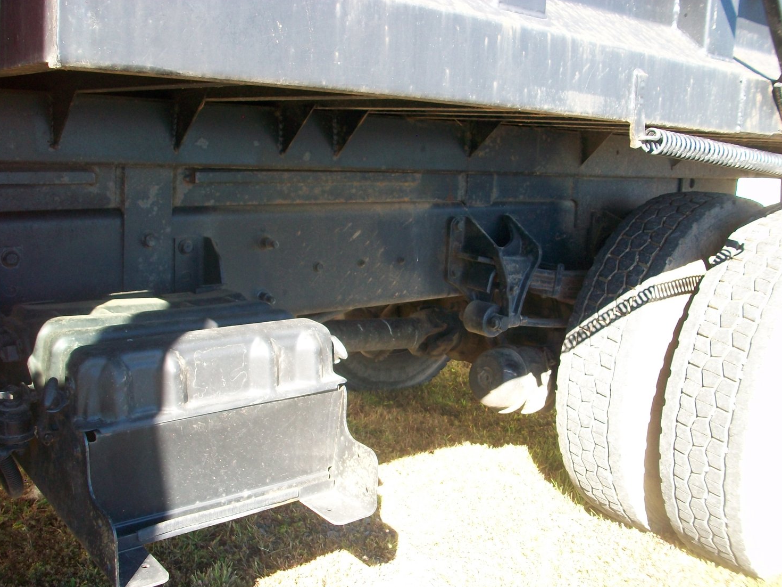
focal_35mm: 35
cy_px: 301
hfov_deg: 52.6
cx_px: 396
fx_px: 791
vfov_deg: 40.7
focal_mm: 5.7
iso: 80
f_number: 2.8
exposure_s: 1/125
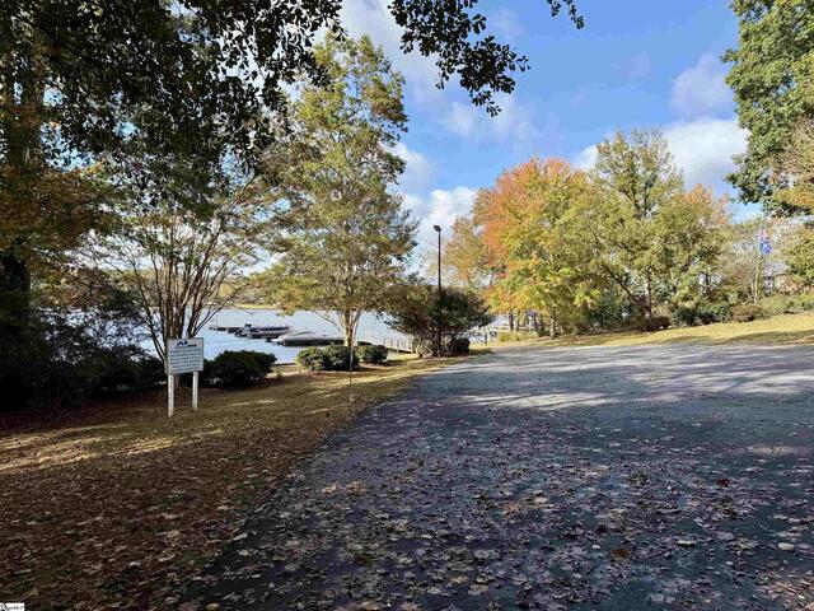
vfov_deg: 56.8
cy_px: 306
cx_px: 407
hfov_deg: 71.6
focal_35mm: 24
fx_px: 564
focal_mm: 6.76
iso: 80
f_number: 1.78
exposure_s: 1/1770
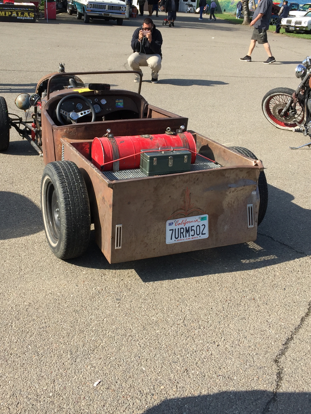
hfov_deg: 32.8
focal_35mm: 44
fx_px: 527
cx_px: 129
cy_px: 178
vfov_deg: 42.8
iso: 32
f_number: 2.2
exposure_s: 1/1068
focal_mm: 4.15
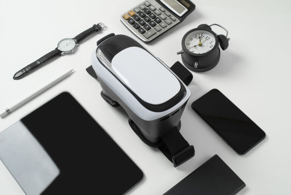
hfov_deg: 39.6
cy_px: 98
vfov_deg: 27.0
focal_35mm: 50
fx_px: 404
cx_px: 146
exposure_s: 1/100
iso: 200
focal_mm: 50
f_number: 5.6
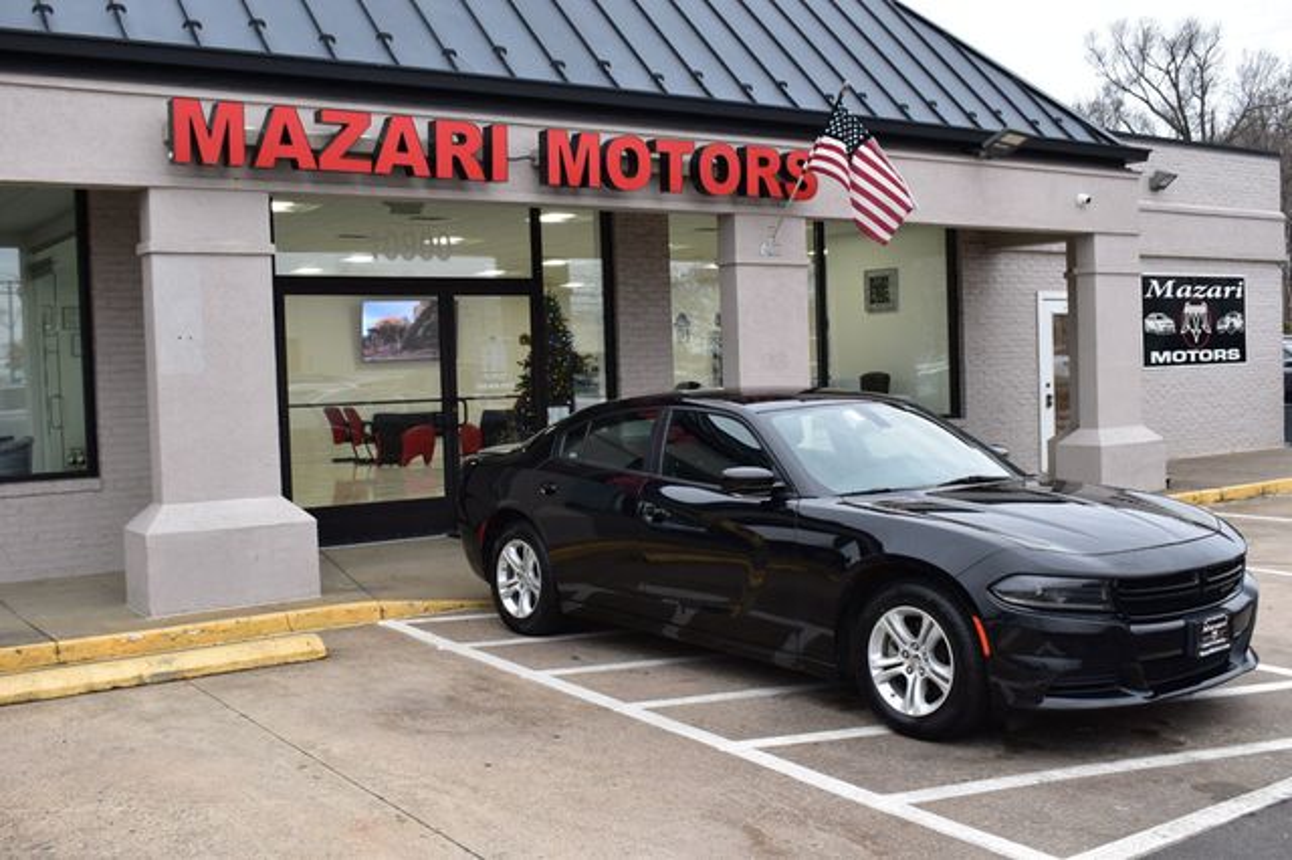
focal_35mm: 38
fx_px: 1345
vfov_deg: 35.5
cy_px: 430
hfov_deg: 51.3
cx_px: 646
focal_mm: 25
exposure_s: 1/50
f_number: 8
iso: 400
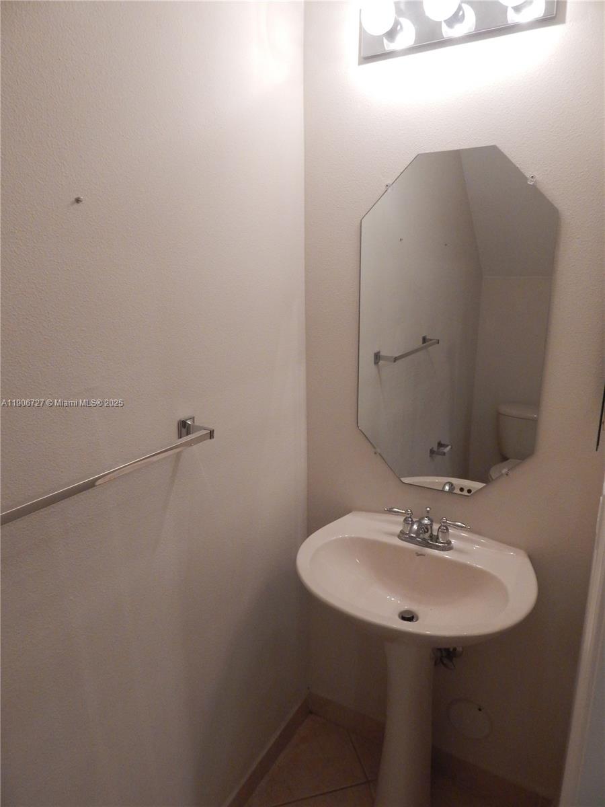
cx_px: 302
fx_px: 513
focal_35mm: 22
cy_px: 404
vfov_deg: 76.4
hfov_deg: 61.1
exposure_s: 1/60
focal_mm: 4
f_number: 3
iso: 400
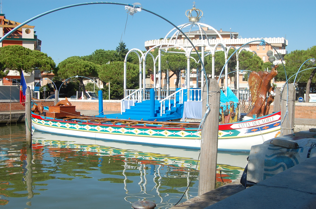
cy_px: 104
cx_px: 158
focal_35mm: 45
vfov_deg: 29.8
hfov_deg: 43.7
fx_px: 394
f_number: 11
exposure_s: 1/320
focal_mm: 30
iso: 200
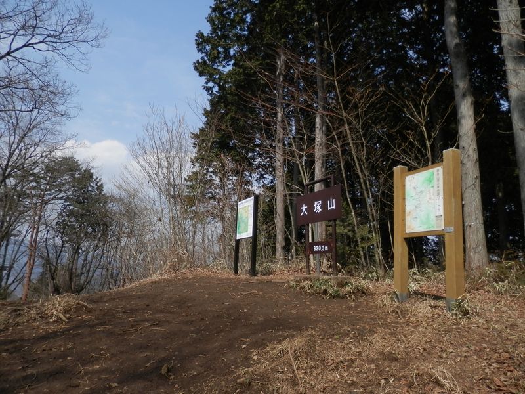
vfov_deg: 54.9
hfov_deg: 69.4
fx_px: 379
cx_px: 262
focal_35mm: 25
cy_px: 197
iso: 80
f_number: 8.7
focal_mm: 4.5
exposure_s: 1/160
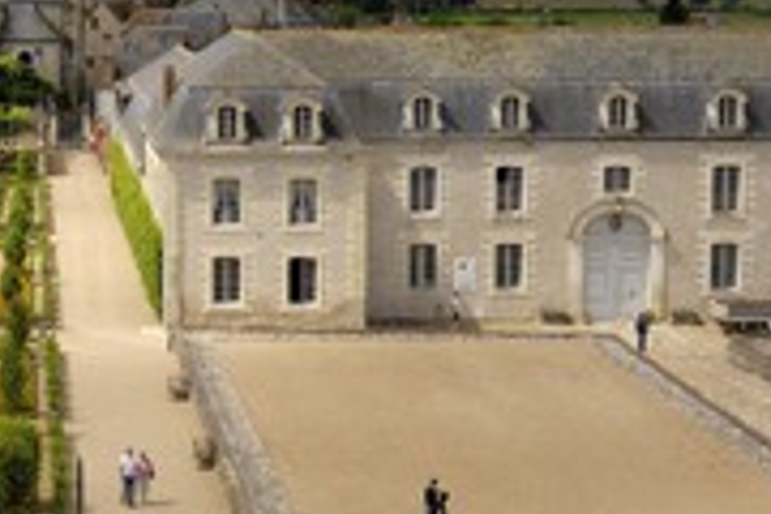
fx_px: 2099
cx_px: 6
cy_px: 154
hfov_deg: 20.2
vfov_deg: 13.9
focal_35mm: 98
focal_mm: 28
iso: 100
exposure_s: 1/160
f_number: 9
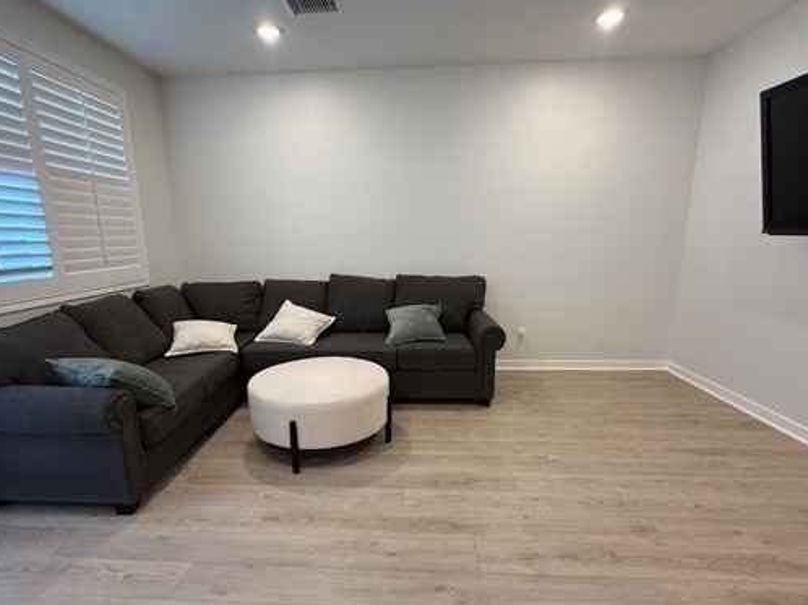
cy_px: 324
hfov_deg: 87.7
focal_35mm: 18
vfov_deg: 71.5
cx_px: 383
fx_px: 420
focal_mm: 2.22
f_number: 2.2
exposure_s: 1/60
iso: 200
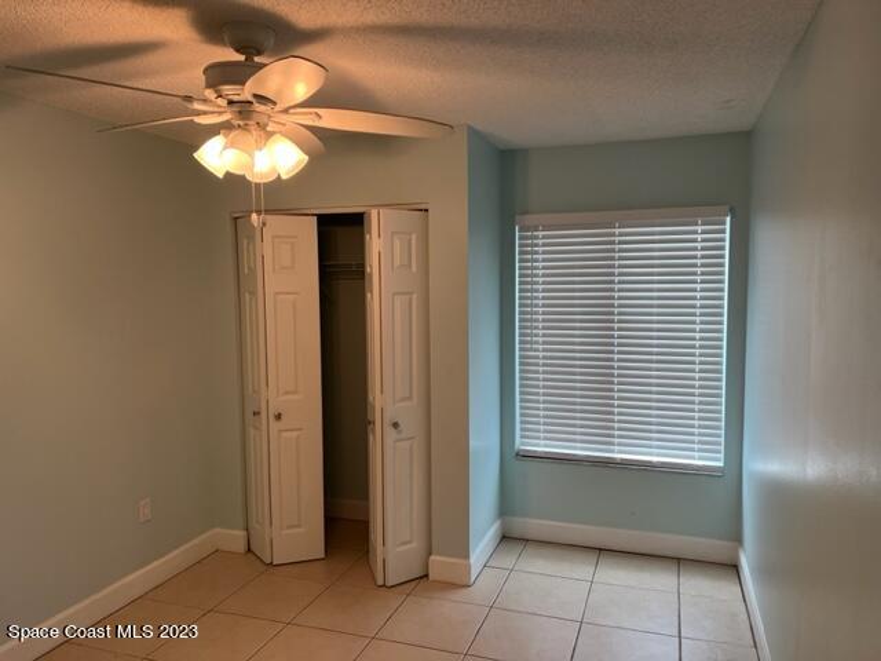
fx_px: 662
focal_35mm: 26
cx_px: 440
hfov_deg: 67.3
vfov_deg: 53.1
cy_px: 330
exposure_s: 1/60
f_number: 1.5
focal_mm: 5.7
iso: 80
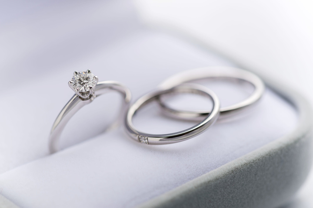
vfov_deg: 13.0
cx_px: 156
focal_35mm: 105
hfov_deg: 19.5
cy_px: 104
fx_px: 913
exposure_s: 1/160
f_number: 8
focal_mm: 105
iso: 100
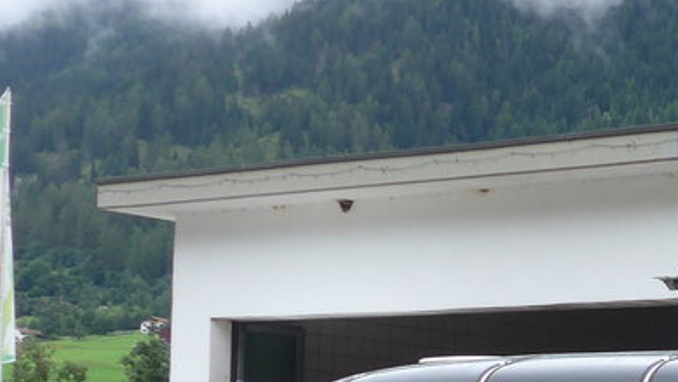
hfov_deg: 16.2
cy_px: 487
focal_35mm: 121
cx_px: 1006
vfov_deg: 9.8
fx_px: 2176
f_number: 2.8
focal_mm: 7.5
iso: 80
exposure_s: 1/500
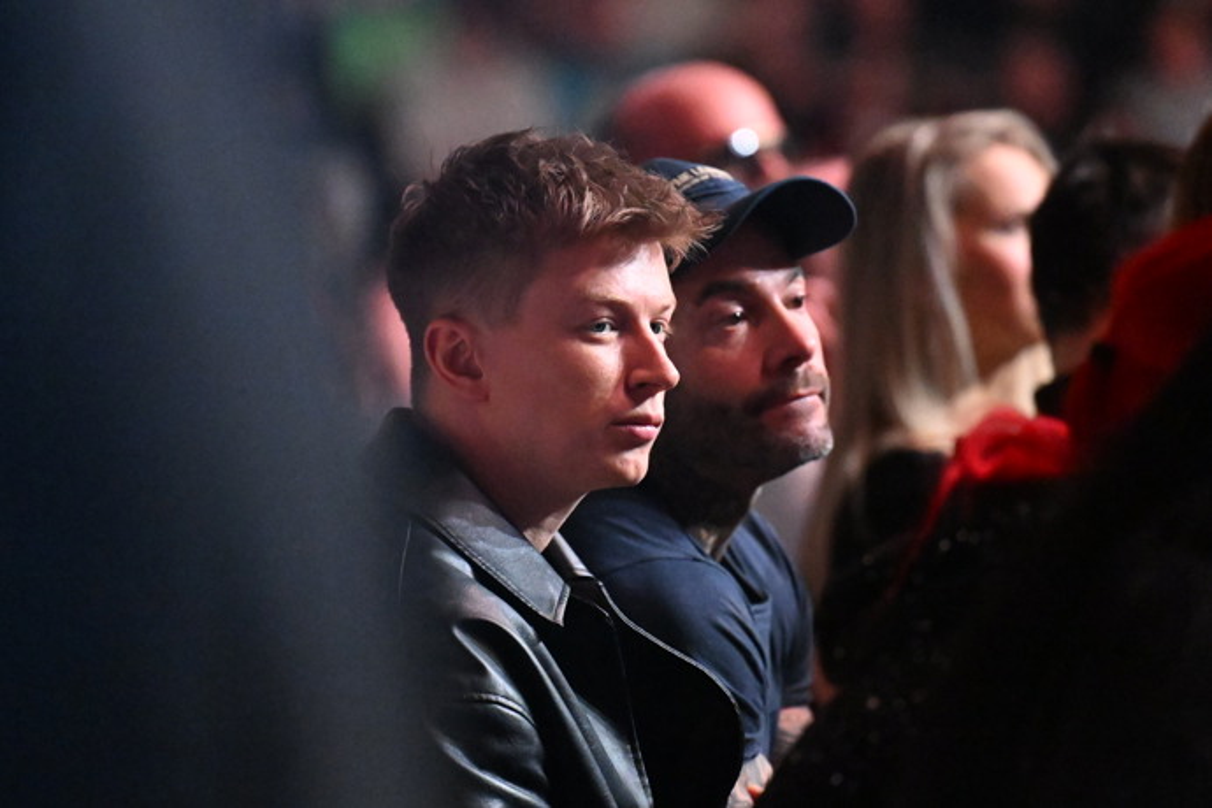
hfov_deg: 6.9
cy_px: 404
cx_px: 606
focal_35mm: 300
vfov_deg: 4.6
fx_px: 10099
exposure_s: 1/400
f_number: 2.8
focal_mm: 200
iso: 10000
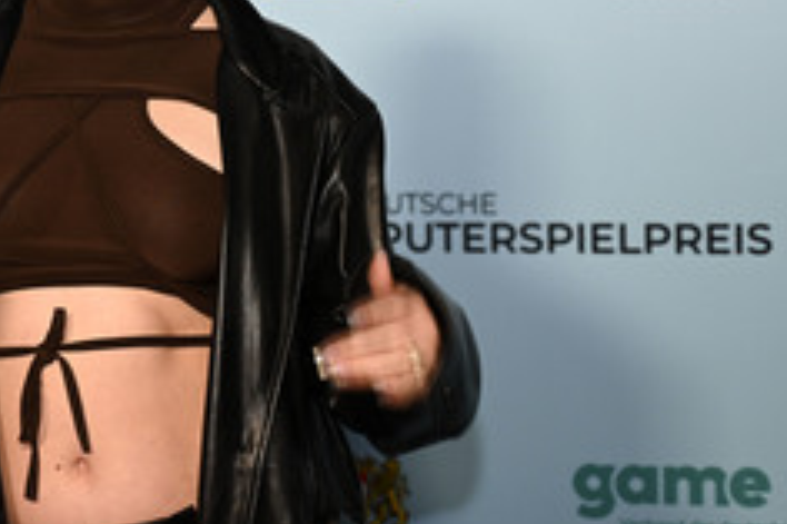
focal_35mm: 134
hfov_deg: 15.1
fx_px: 2927
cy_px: 140
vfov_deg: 10.2
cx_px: 78
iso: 1000
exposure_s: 1/160
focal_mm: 70
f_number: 4
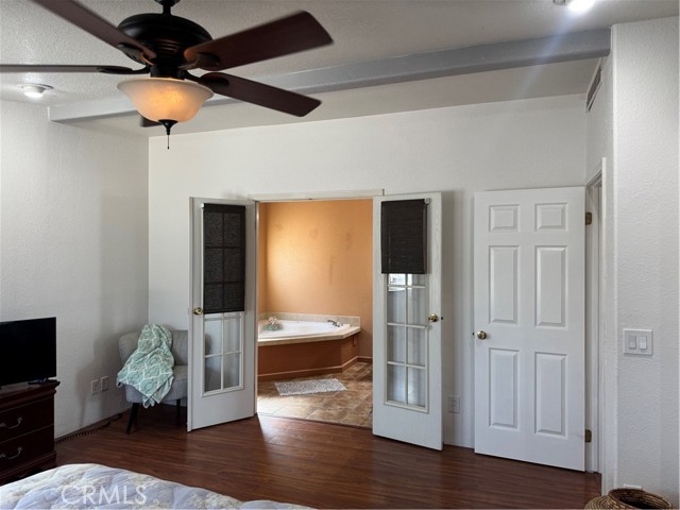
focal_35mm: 24
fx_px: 471
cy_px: 255
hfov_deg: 71.6
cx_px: 340
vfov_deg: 56.8
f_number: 1.78
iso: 125
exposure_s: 1/120
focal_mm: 6.76
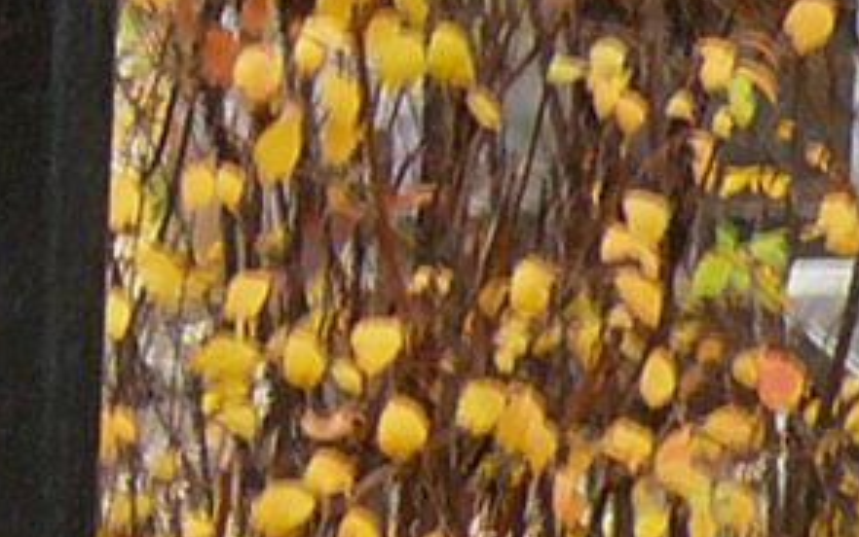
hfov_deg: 7.1
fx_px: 6721
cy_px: 390
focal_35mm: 287
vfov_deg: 4.6
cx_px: -628
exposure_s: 1/15
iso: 100
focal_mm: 5.7
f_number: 3
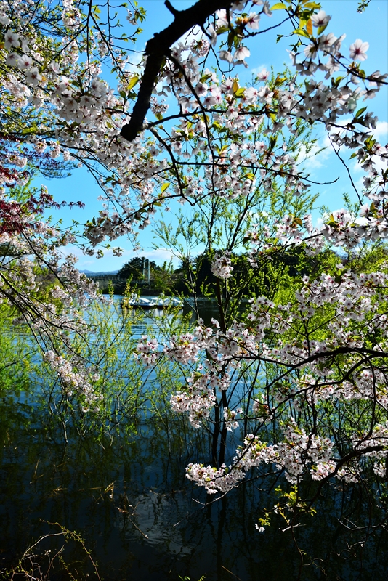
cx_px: 194
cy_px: 290
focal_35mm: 24
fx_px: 388
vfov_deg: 73.7
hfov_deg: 53.2
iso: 400
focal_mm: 24
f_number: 8
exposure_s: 1/1600
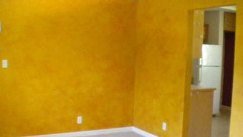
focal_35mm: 48
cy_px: 77
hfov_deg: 42.6
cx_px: 91
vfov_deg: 24.9
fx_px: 309
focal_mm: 6.3
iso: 800
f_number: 3.1
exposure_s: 1/17.8
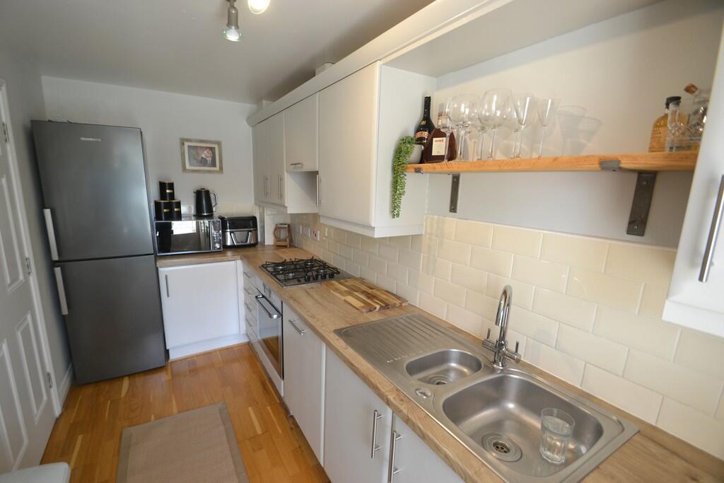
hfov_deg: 100.4
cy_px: 242
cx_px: 362
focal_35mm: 15
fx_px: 302
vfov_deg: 77.3
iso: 450
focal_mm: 10
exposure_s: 1/60
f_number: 3.5
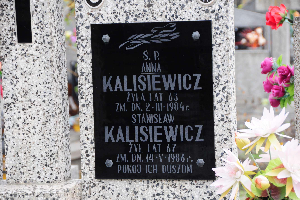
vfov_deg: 8.7
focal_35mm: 158
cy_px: 100
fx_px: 1311
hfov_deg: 13.1
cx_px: 150
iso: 500
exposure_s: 1/200
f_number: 7.1
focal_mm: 105
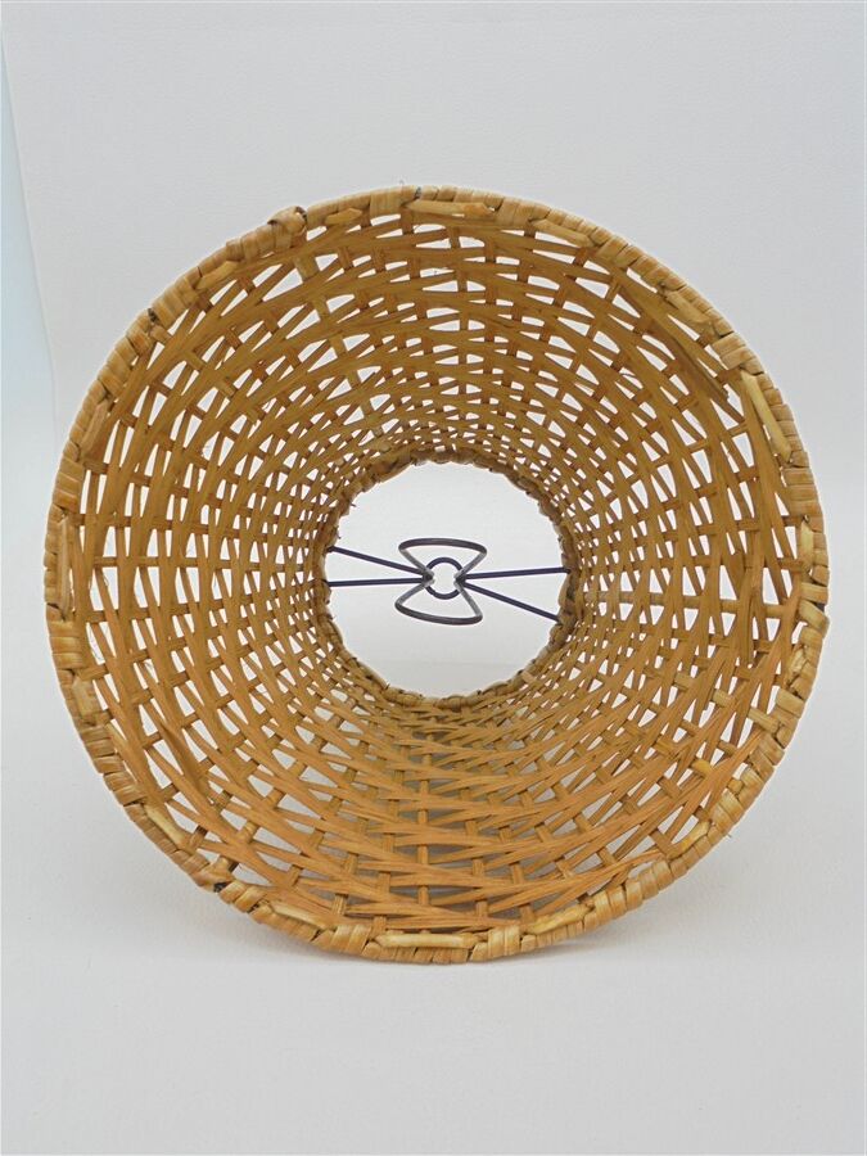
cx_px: 434
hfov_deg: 41.8
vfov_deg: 54.0
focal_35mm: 34
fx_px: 1135
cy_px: 578
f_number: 4
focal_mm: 6.1
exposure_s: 1/30
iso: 100
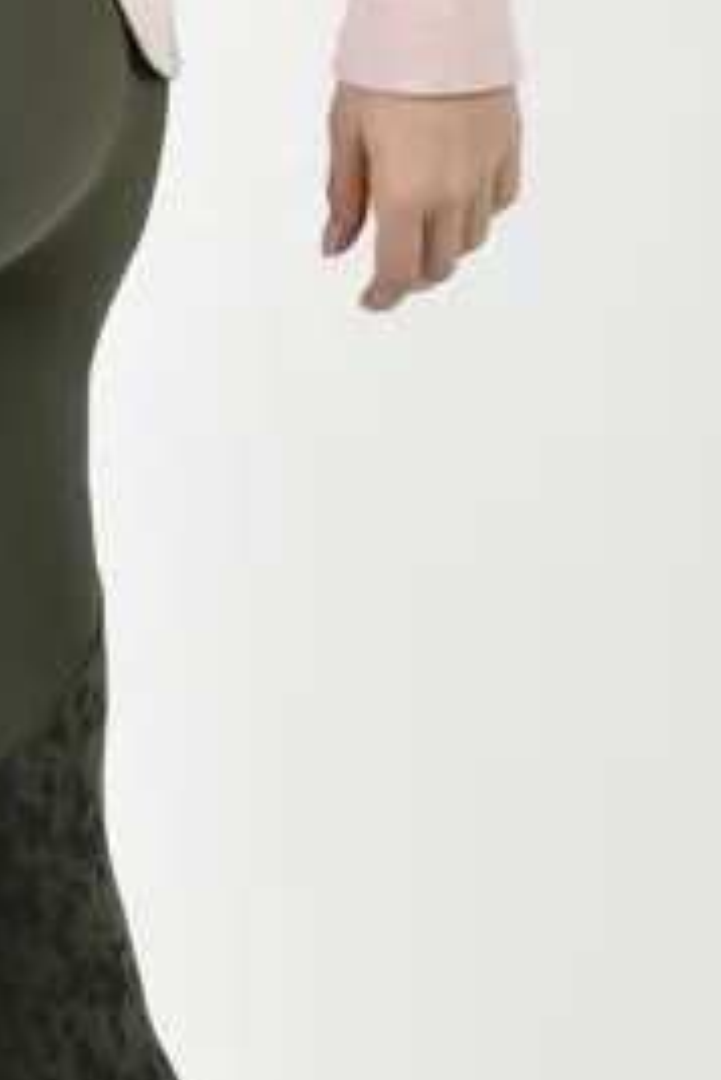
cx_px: -491
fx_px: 9660
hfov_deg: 4.2
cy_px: 274
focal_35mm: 322
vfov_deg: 6.4
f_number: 6.3
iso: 200
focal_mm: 72
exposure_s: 1/160
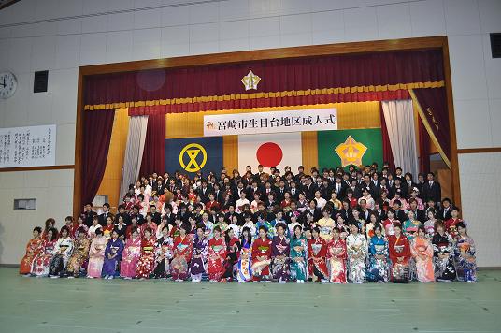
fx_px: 417
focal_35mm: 30
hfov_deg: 62.0
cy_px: 166
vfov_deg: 43.5
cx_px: 250
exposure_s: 1/60
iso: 800
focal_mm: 20
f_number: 3.8
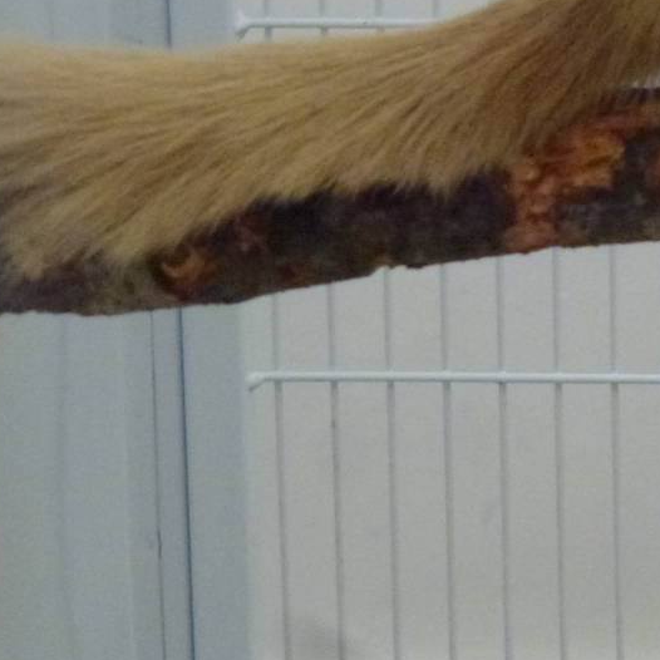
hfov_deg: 5.7
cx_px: 907
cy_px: -26
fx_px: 6558
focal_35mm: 304
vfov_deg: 5.7
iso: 400
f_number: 5.1
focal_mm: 20.2
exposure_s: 1/5
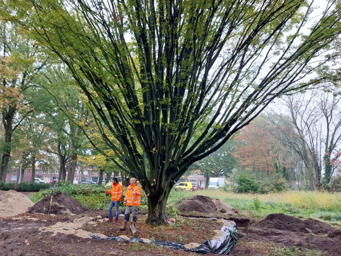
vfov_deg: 44.0
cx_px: 135
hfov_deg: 56.4
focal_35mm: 32
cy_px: 149
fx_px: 315
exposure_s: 1/100
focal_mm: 5.23
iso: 50
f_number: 1.8
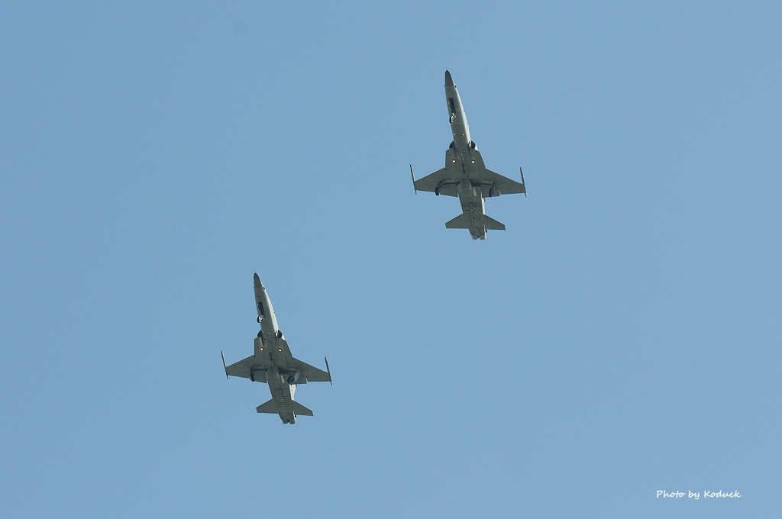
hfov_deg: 8.9
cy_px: 260
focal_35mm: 232
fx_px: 5044
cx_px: 391
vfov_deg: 5.9
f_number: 8
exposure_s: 1/1250
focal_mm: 155
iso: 400
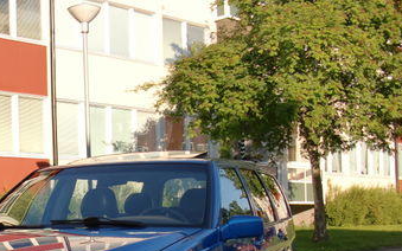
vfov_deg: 17.7
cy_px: 246
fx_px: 789
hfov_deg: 27.8
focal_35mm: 72
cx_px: 59
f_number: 2.8
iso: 64
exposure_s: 1/640
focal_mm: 6.3
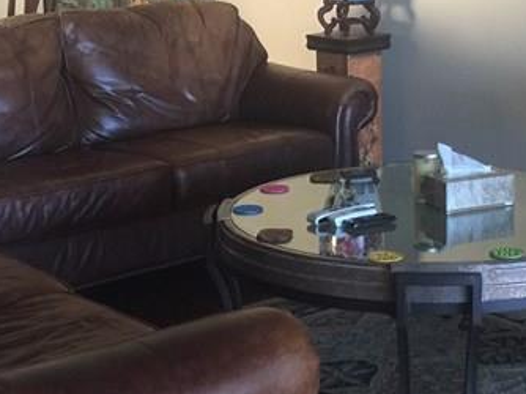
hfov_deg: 21.9
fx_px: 1351
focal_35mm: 89
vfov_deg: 16.5
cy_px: 117
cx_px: 345
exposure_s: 1/15
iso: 100
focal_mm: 4.15
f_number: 2.2
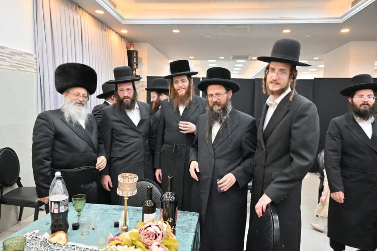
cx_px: 188
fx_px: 251
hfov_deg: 73.7
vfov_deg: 53.1
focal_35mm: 24
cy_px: 126
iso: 1000
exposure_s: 1/125
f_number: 4
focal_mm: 24
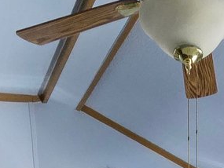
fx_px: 447
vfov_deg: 13.1
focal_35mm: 69
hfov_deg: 26.8
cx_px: 216
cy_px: 443
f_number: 2.2
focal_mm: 2.2
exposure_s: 1/60
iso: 800
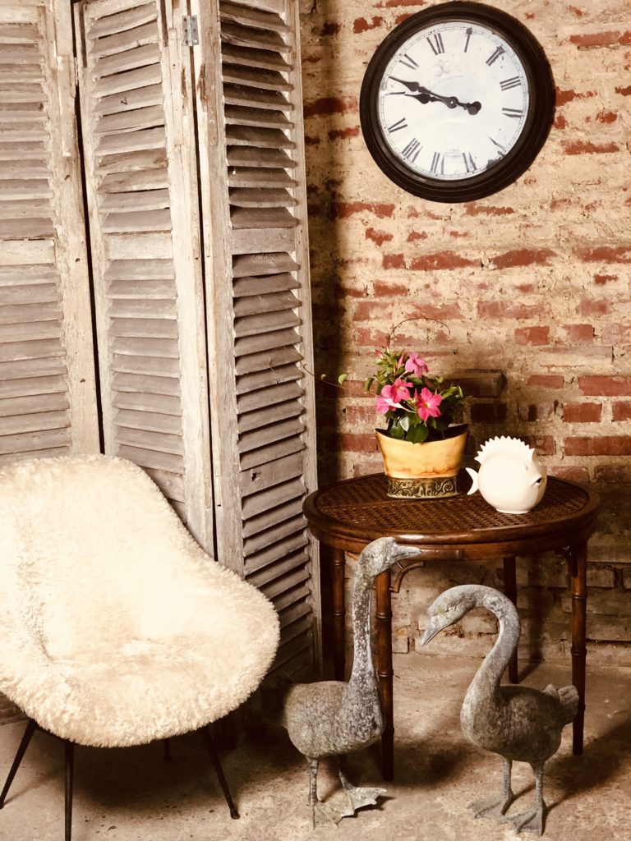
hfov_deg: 28.0
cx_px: 316
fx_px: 1264
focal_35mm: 52
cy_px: 420
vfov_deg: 36.8
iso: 160
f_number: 2.4
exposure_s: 1/17
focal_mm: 6
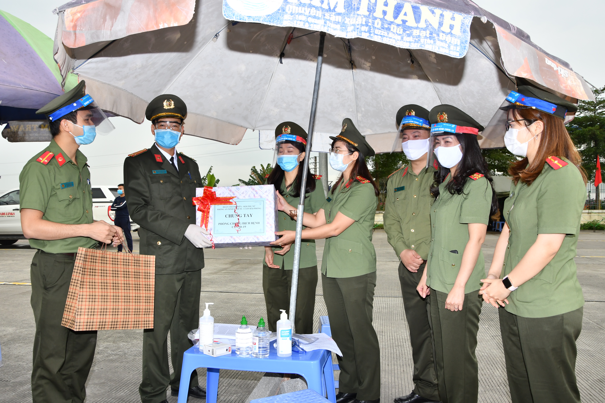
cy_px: 202
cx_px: 302
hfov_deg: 59.5
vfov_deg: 41.7
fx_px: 529
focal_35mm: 32
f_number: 7.1
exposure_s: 1/200
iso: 400
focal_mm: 21
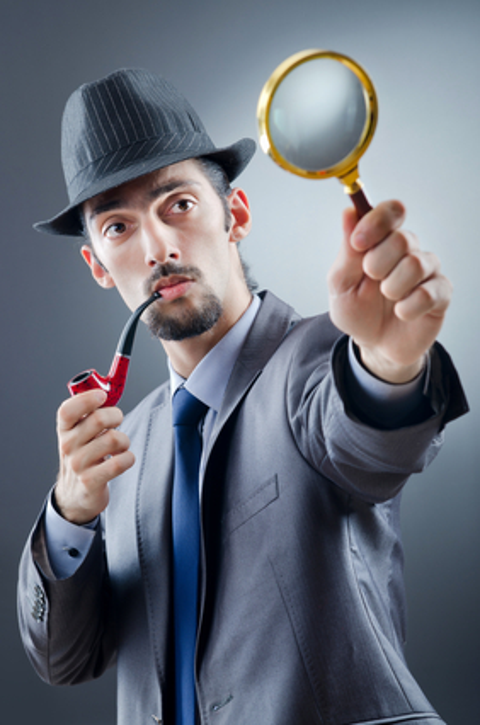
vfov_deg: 19.5
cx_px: 240
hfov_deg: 13.0
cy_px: 362
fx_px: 2110
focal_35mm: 105
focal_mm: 70
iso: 100
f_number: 9
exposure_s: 1/200
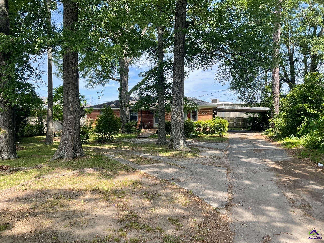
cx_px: 162
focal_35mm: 26
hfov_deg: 67.3
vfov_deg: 53.1
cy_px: 122
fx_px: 243
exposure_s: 1/855
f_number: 1.6
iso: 32
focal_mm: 4.2
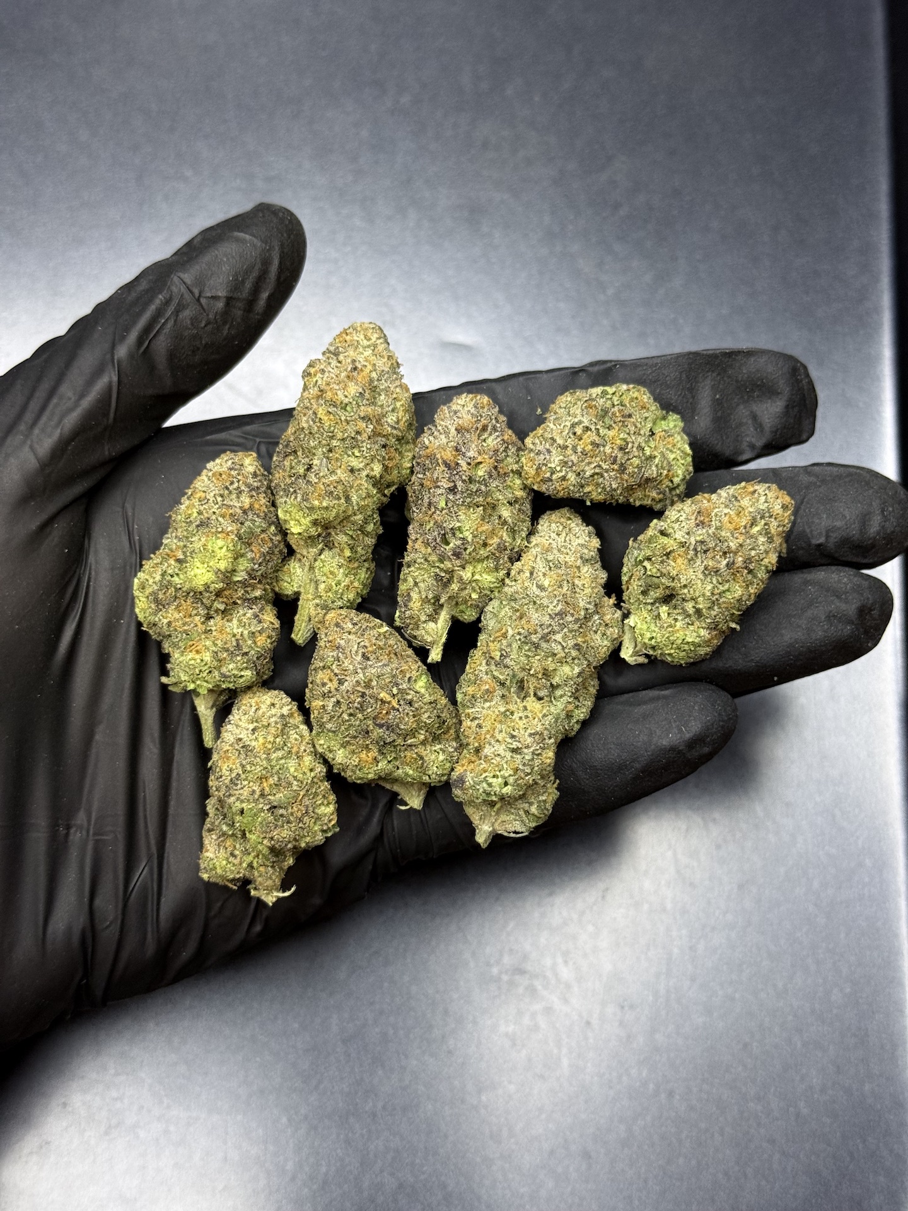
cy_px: 606
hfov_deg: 30.3
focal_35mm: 48
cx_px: 454
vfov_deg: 39.7
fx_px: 1679
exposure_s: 1/50
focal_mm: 6.76
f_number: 1.78
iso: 125
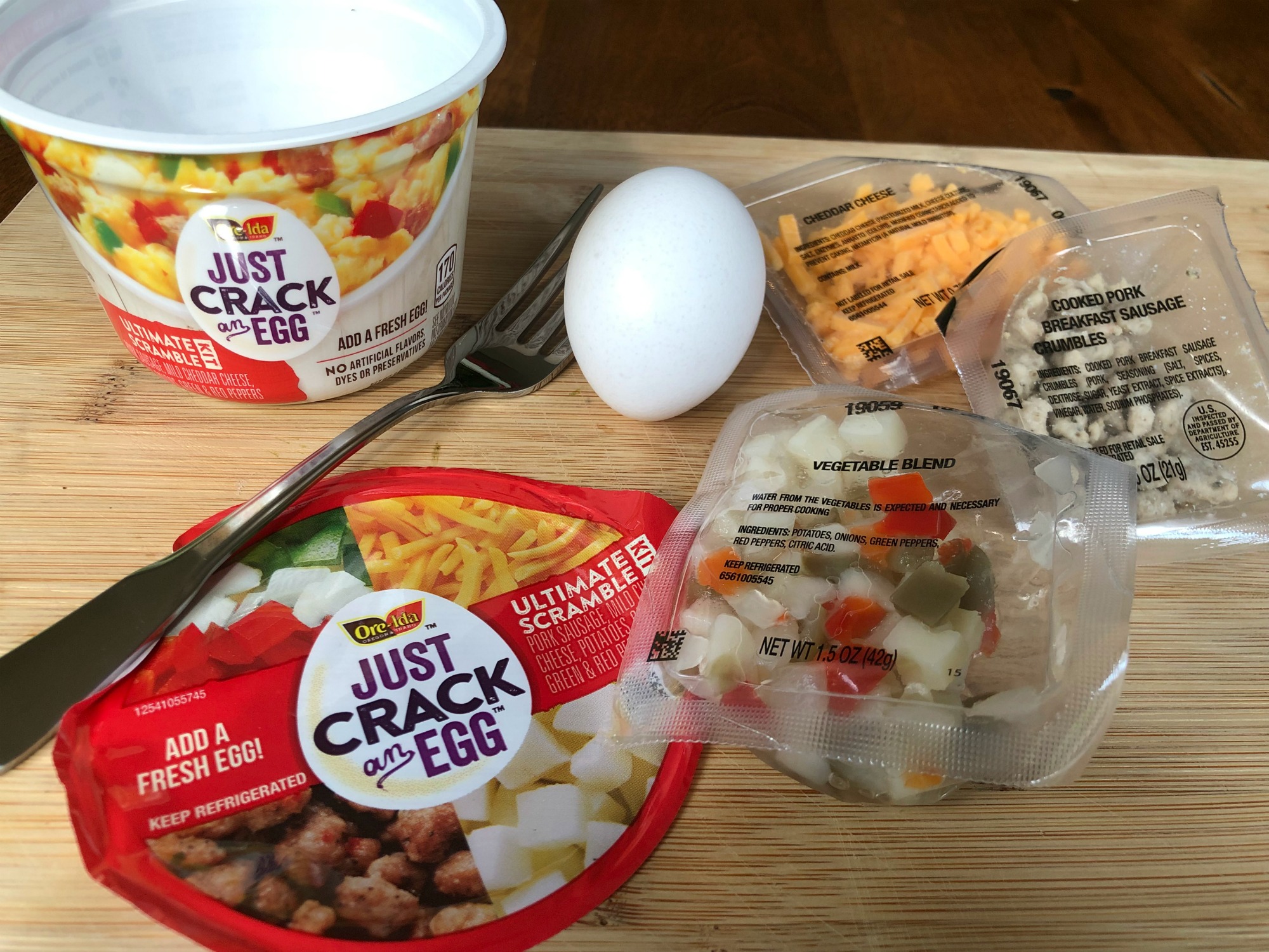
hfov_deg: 63.4
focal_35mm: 28
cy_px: 476
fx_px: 1026
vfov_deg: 49.7
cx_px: 634
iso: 40
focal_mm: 4
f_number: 1.8
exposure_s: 1/91
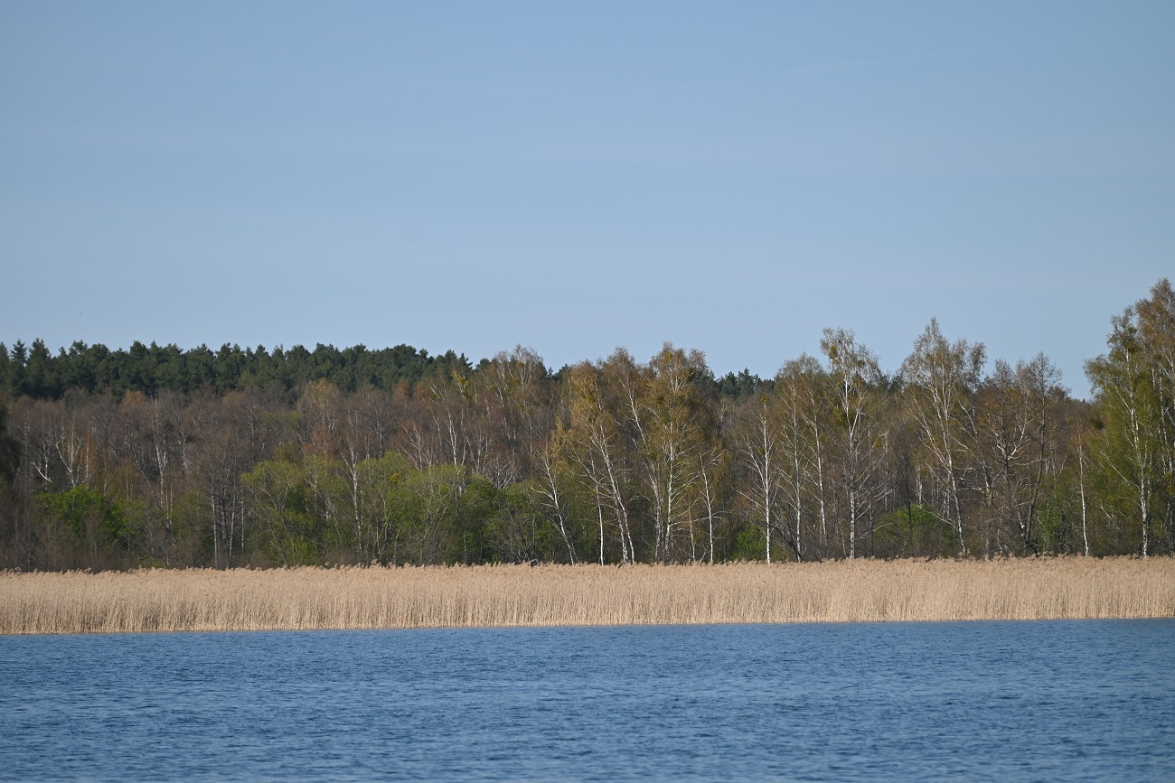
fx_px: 7834
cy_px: 392
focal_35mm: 240
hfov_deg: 8.6
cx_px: 588
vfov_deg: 5.7
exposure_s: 1/1000
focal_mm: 240
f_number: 5.6
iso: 140
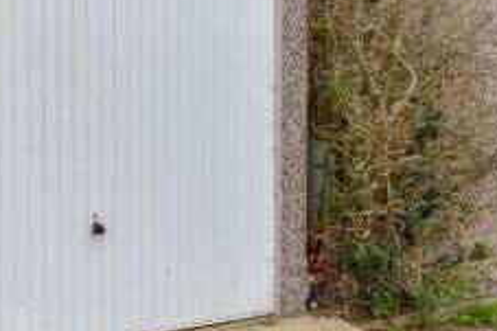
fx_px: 869
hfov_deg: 29.7
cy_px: 137
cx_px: -2
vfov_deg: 21.5
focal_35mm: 63
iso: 500
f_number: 8
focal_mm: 20
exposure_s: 1/200
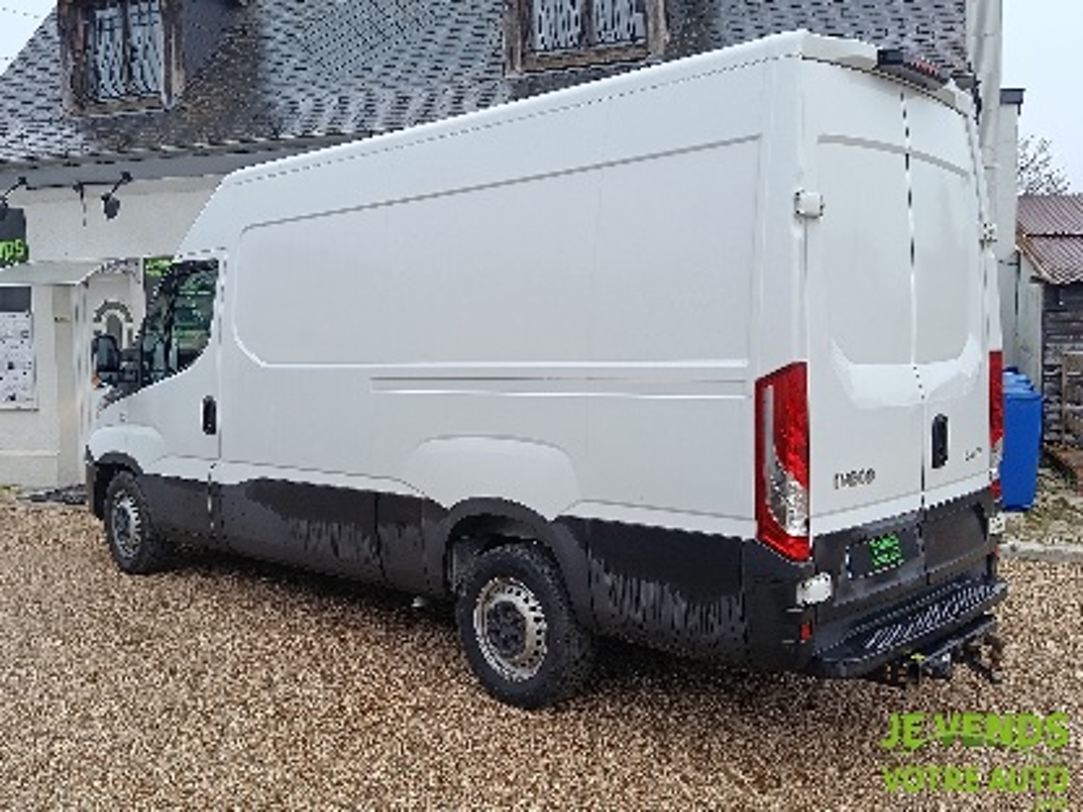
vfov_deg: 42.9
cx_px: 542
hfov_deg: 55.4
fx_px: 1032
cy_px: 406
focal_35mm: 33
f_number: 1.7
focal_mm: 5.24
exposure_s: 1/100
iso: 85
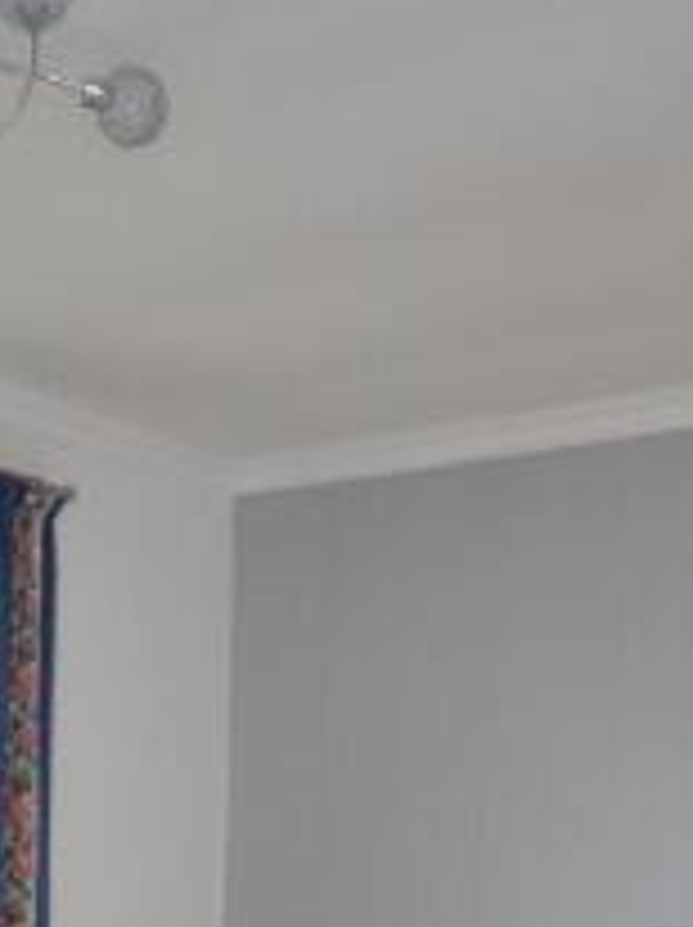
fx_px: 1352
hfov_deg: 28.6
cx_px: 245
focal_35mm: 51
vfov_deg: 35.4
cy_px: 853
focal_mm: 11
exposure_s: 1/125
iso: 400
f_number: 5.6
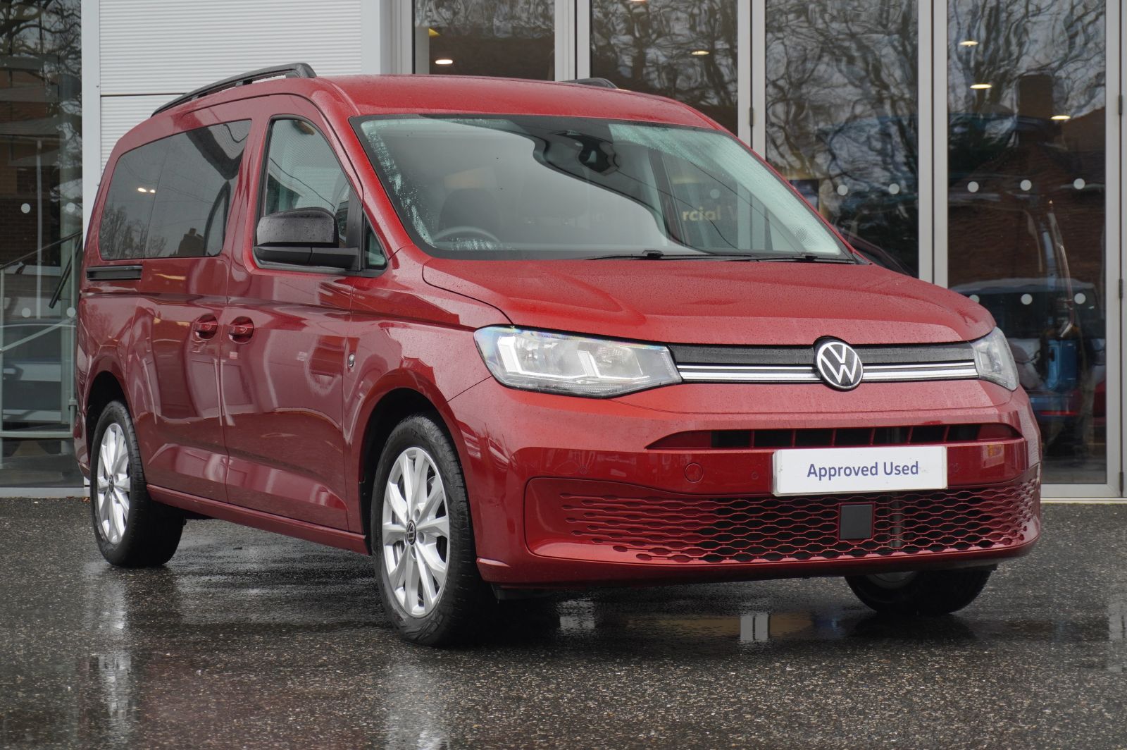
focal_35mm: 74
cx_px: 564
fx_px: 2299
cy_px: 375
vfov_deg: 18.5
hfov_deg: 27.5
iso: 320
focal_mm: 49
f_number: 5.6
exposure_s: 1/200
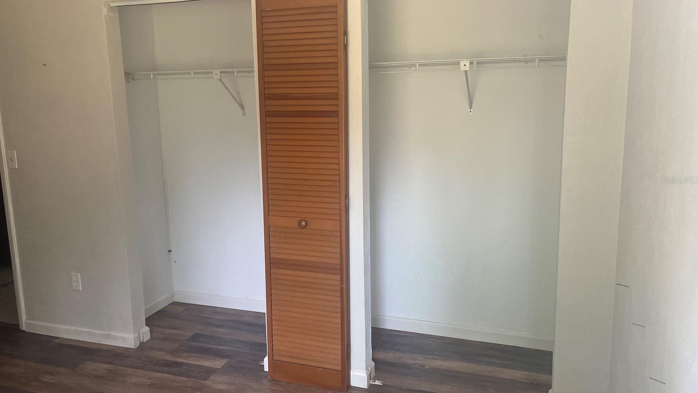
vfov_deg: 40.1
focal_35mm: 29
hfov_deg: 66.1
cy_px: 180
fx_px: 537
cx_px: 345
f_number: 1.6
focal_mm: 5.1
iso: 125
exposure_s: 1/121
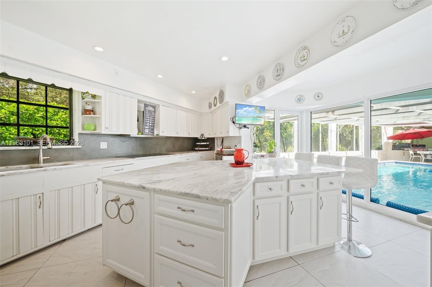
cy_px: 144
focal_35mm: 14
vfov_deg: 81.1
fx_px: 168
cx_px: 216
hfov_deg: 104.3
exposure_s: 1/5
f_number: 8
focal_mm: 14
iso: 200
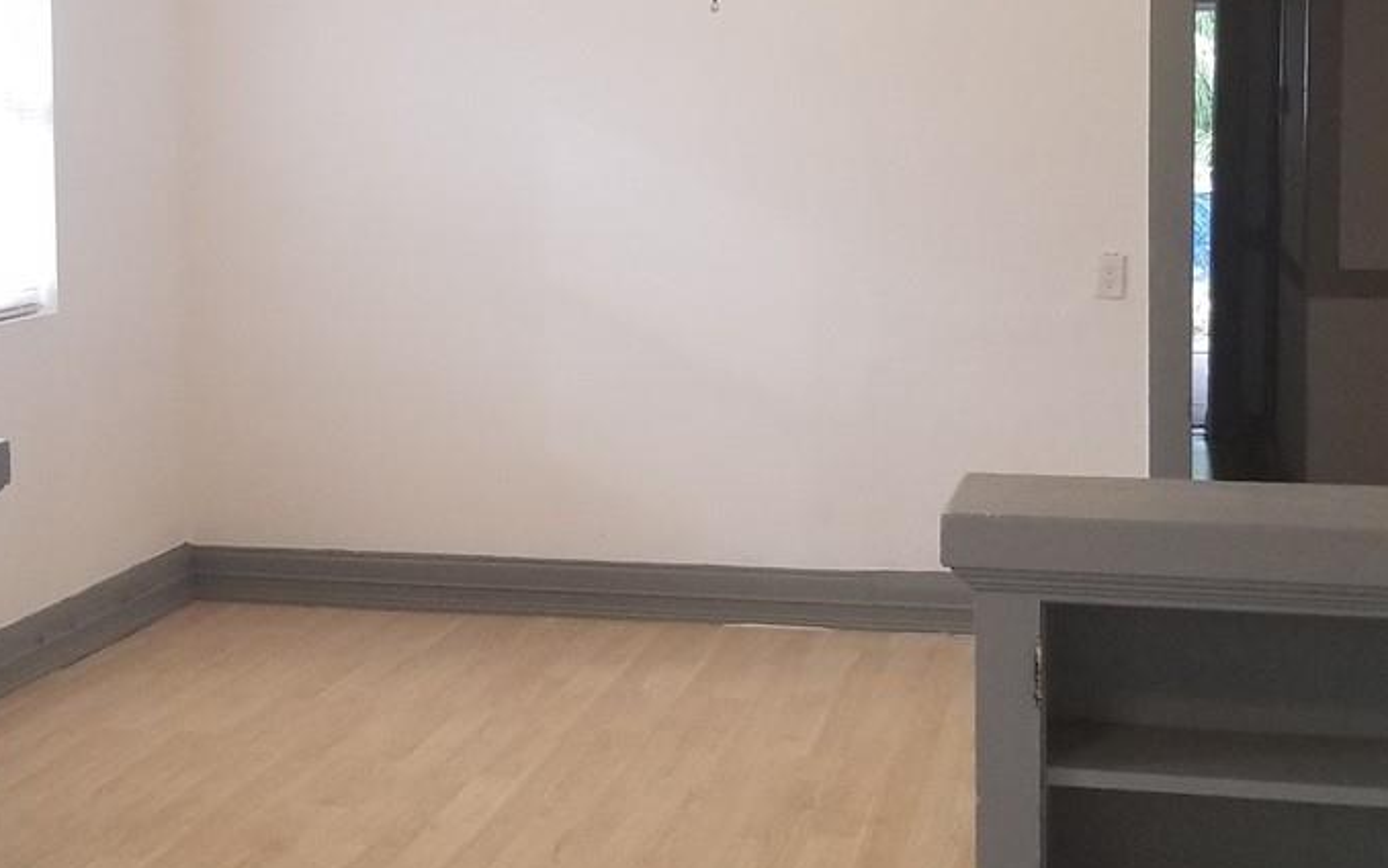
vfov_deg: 20.0
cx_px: 610
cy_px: 321
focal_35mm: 65
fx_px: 2459
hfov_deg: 31.5
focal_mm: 4.25
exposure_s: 1/60
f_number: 1.7
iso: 160
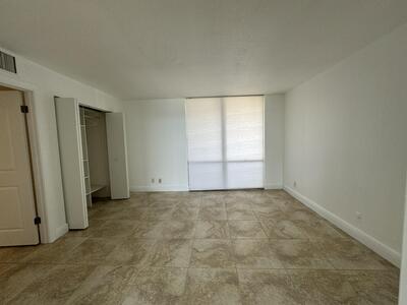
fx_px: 165
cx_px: 204
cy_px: 152
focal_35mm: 14
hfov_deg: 102.1
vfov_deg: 85.7
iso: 64
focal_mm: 2.22
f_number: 2.2
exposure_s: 1/99
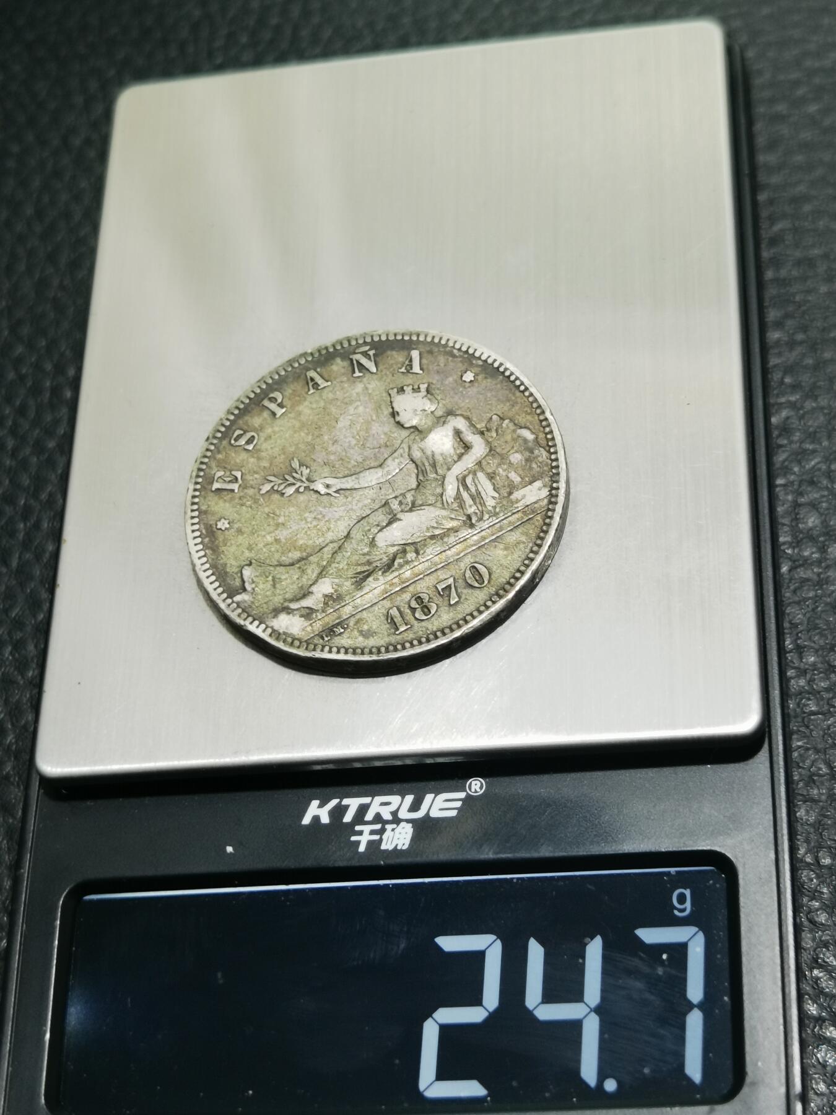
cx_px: 418
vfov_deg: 31.2
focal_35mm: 62
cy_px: 558
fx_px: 1996
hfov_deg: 23.7
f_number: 1.9
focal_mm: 6.67
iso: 100
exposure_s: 1/50
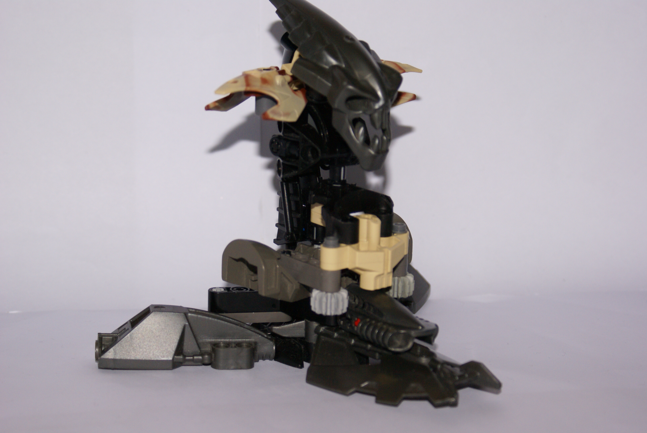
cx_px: 324
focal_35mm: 82
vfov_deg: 16.6
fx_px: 1484
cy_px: 216
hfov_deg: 24.6
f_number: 5.6
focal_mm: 55
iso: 400
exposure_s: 1/80
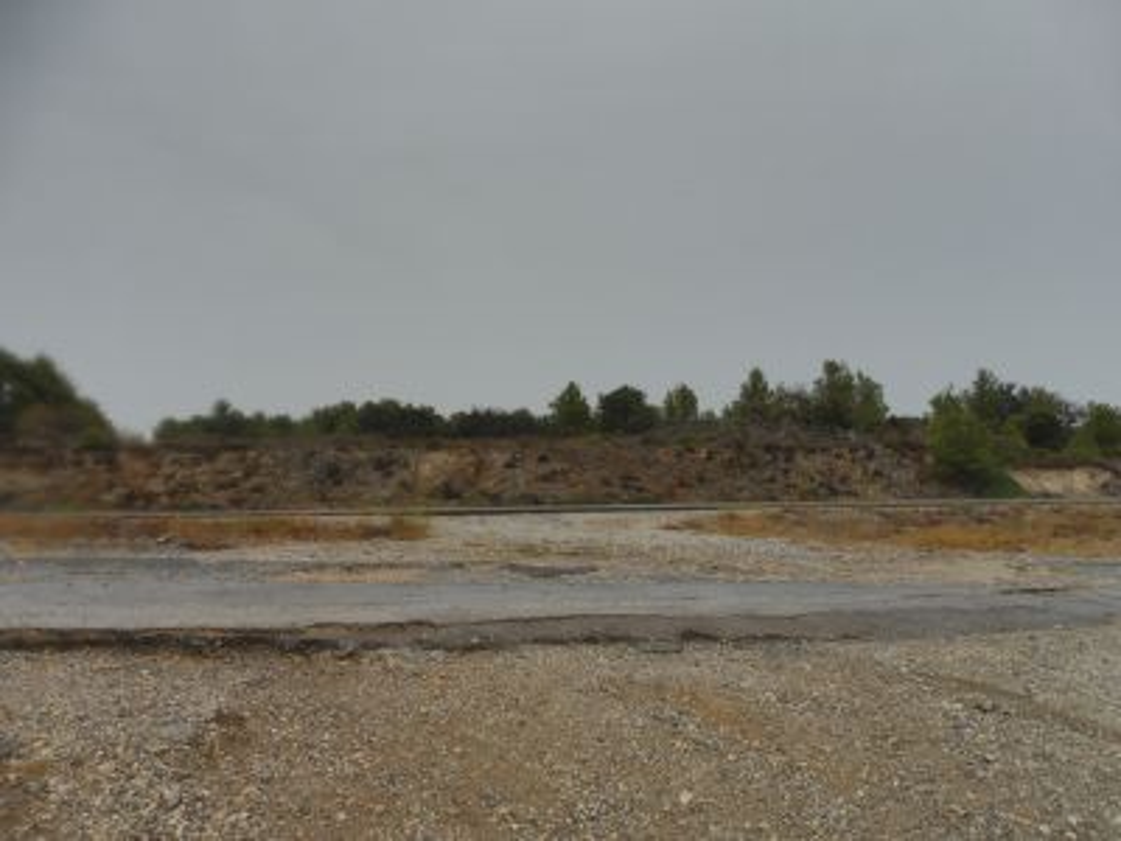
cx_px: 560
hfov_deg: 71.6
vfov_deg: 56.8
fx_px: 777
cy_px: 420
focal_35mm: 24
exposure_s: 1/320
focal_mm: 4.3
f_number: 4
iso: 100
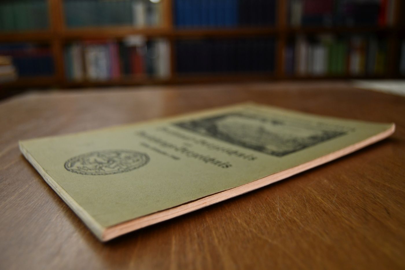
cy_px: 135
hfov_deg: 57.2
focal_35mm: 33
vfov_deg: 40.0
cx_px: 202
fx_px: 371
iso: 800
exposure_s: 1/160
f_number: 3.5
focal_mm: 22
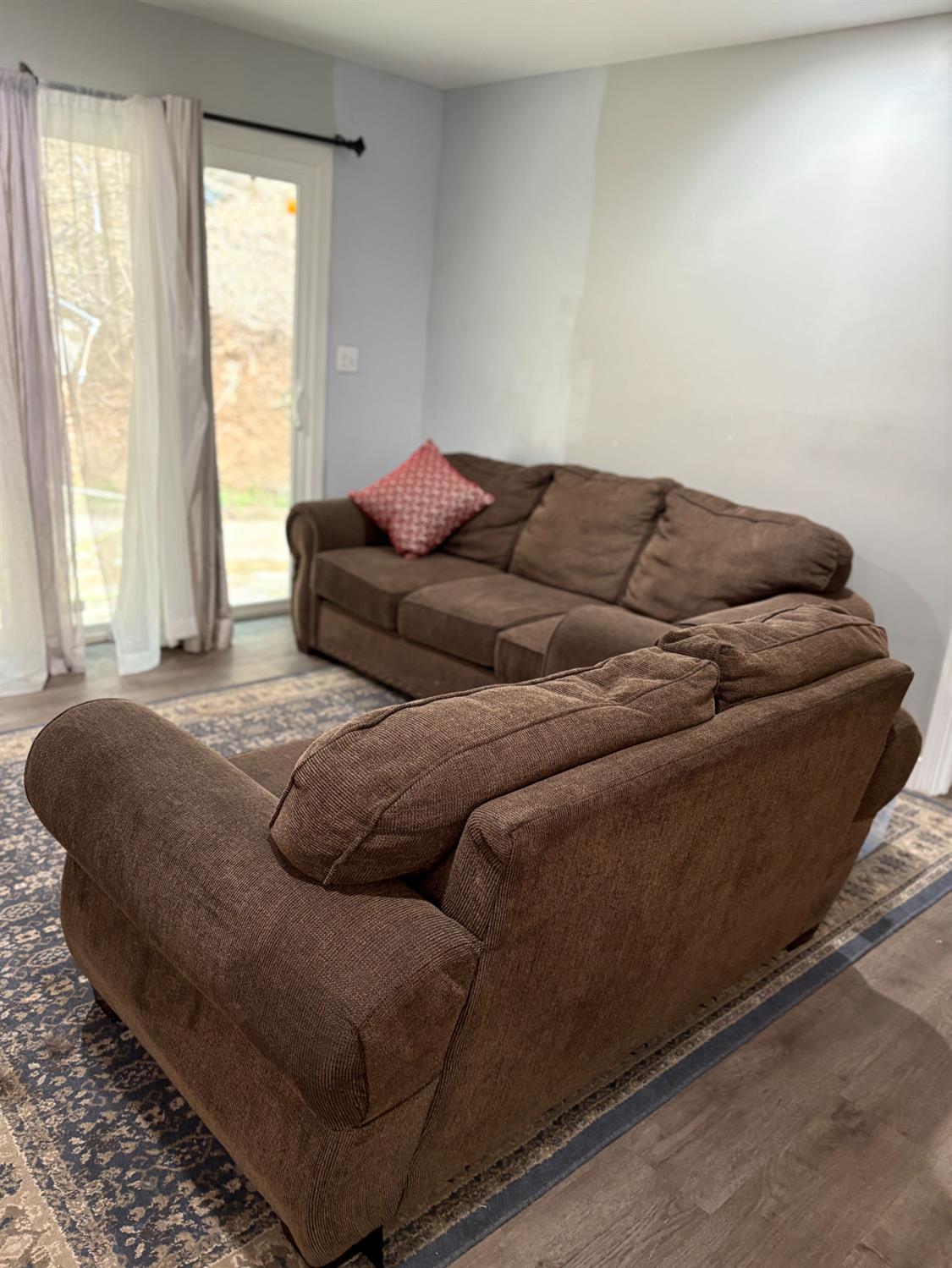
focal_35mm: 26
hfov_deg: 53.1
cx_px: 476
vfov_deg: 67.3
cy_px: 634
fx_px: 953
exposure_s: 1/60
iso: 200
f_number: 1.6
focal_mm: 5.96
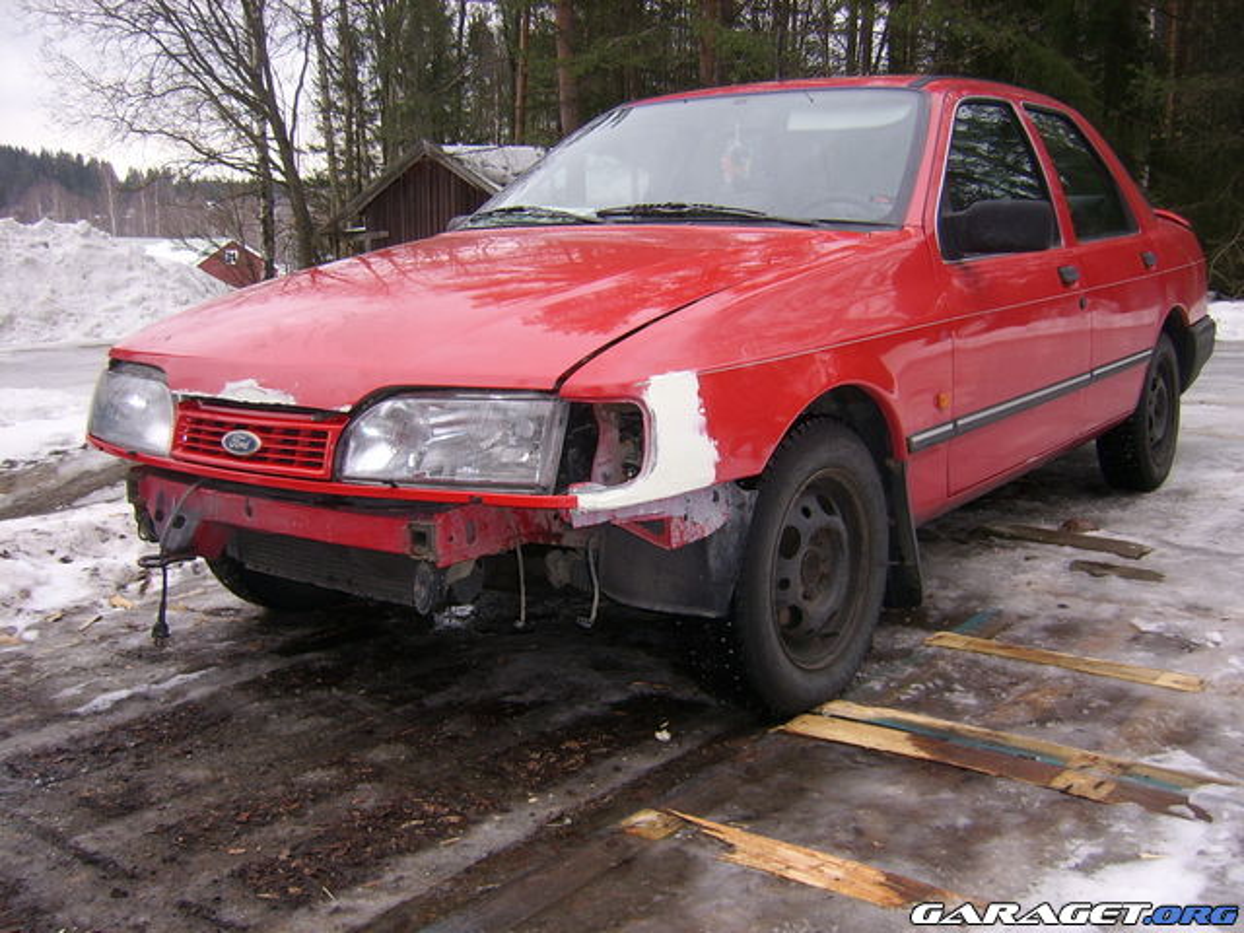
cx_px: 622
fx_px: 1258
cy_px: 466
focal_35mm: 35
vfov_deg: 40.7
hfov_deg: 52.6
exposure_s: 1/125
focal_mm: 5.95
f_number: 2.8
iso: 100
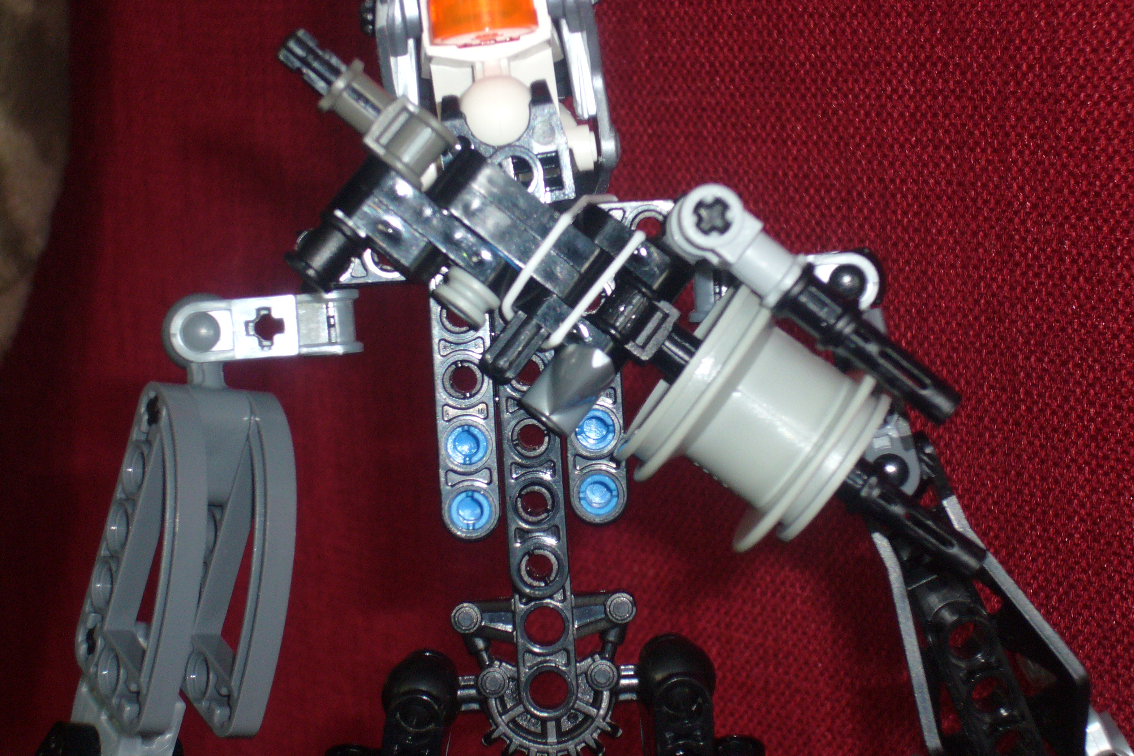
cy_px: 354
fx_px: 3465
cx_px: 567
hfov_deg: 18.6
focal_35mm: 110
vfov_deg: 12.5
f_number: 5
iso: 100
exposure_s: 1/30
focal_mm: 17.4
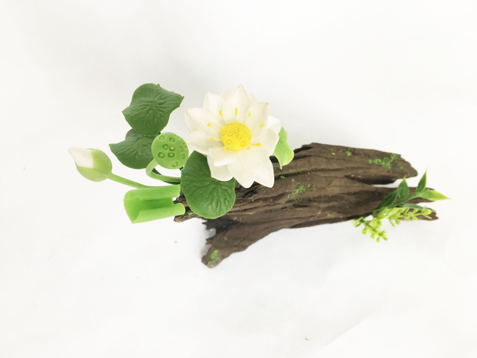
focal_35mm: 29
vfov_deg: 48.2
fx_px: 400
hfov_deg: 61.7
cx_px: 238
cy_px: 179
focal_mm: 4.15
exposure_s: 1/33
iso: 25
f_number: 2.2
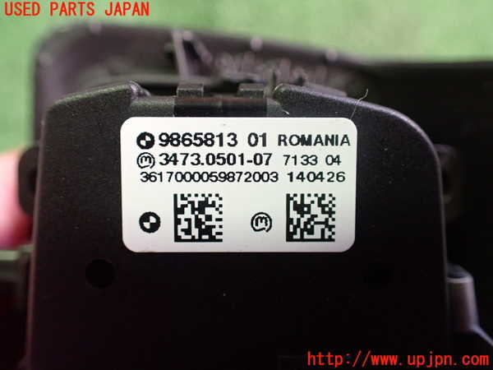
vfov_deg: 46.8
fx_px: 427
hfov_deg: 60.0
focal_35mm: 30
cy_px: 185
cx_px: 246
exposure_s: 1/40
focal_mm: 5.4
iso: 800
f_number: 2.3
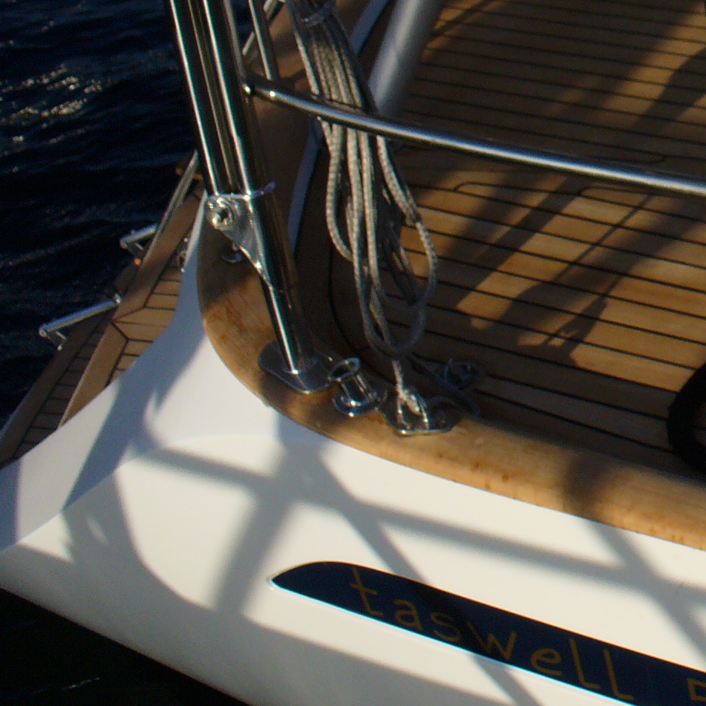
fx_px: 2031
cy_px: 90
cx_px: 905
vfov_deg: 19.4
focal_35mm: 88
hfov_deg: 18.4
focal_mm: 6.1
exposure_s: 1/400
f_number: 5.6
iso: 80
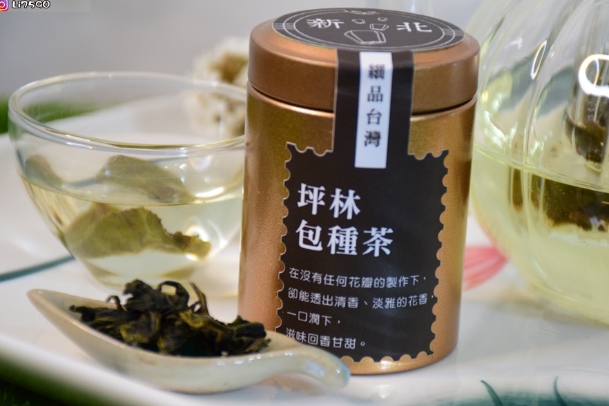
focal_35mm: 179
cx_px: 333
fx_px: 3021
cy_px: 204
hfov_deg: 11.5
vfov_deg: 7.7
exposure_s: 1/100
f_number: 5.6
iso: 1600
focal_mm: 105
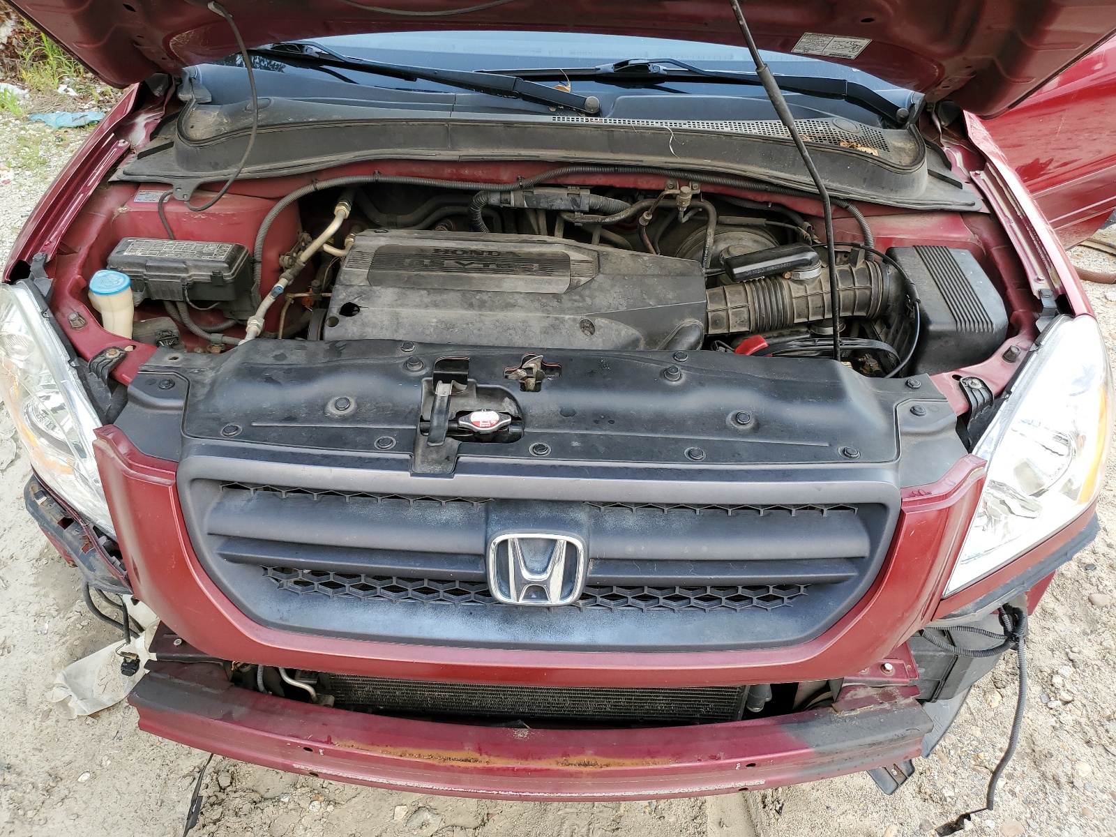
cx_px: 558
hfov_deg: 67.3
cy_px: 418
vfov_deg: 53.1
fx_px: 838
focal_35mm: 26
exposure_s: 1/179
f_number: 1.5
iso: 50
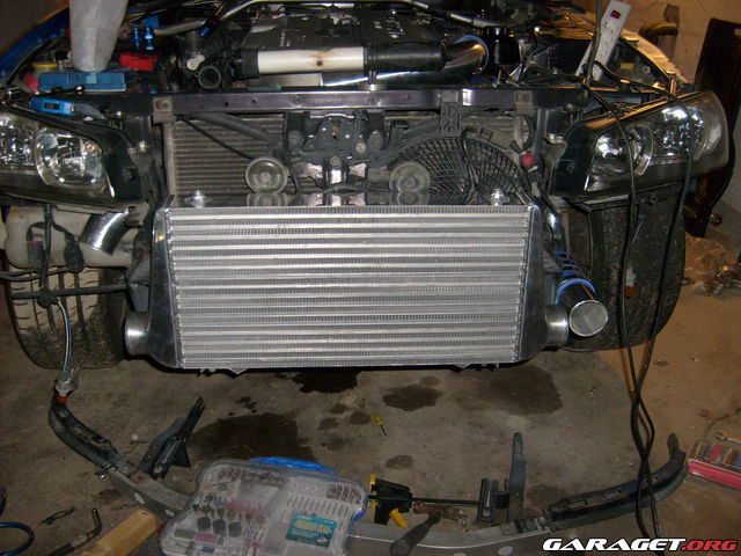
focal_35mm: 35
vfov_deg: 40.7
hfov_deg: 52.6
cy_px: 278
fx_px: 749
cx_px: 370
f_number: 2.8
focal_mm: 5.8
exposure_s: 1/45
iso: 100
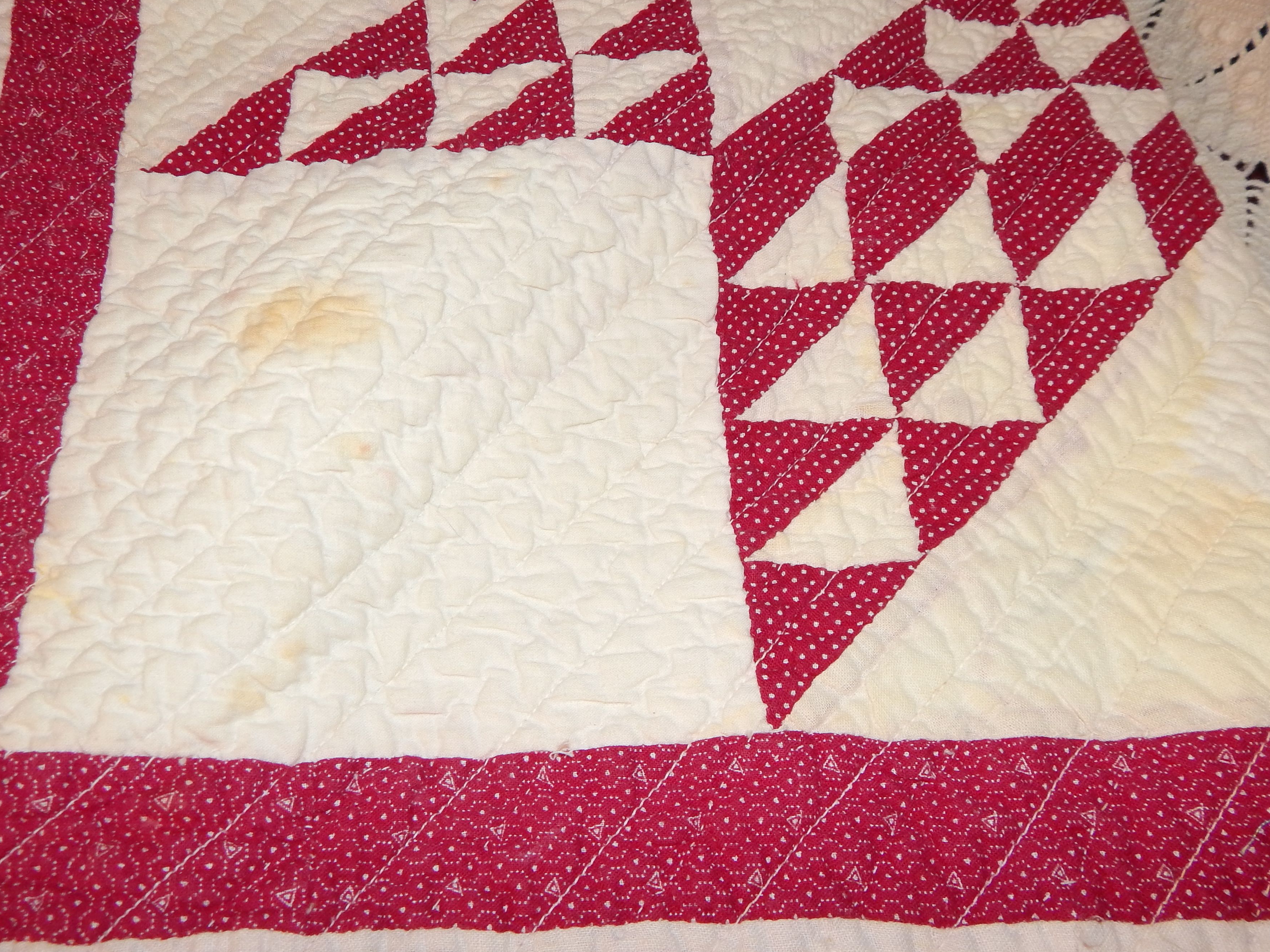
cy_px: 480
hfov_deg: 59.9
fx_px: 1101
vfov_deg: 46.8
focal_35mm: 30
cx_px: 608
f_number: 3
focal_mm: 4
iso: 200
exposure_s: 1/30
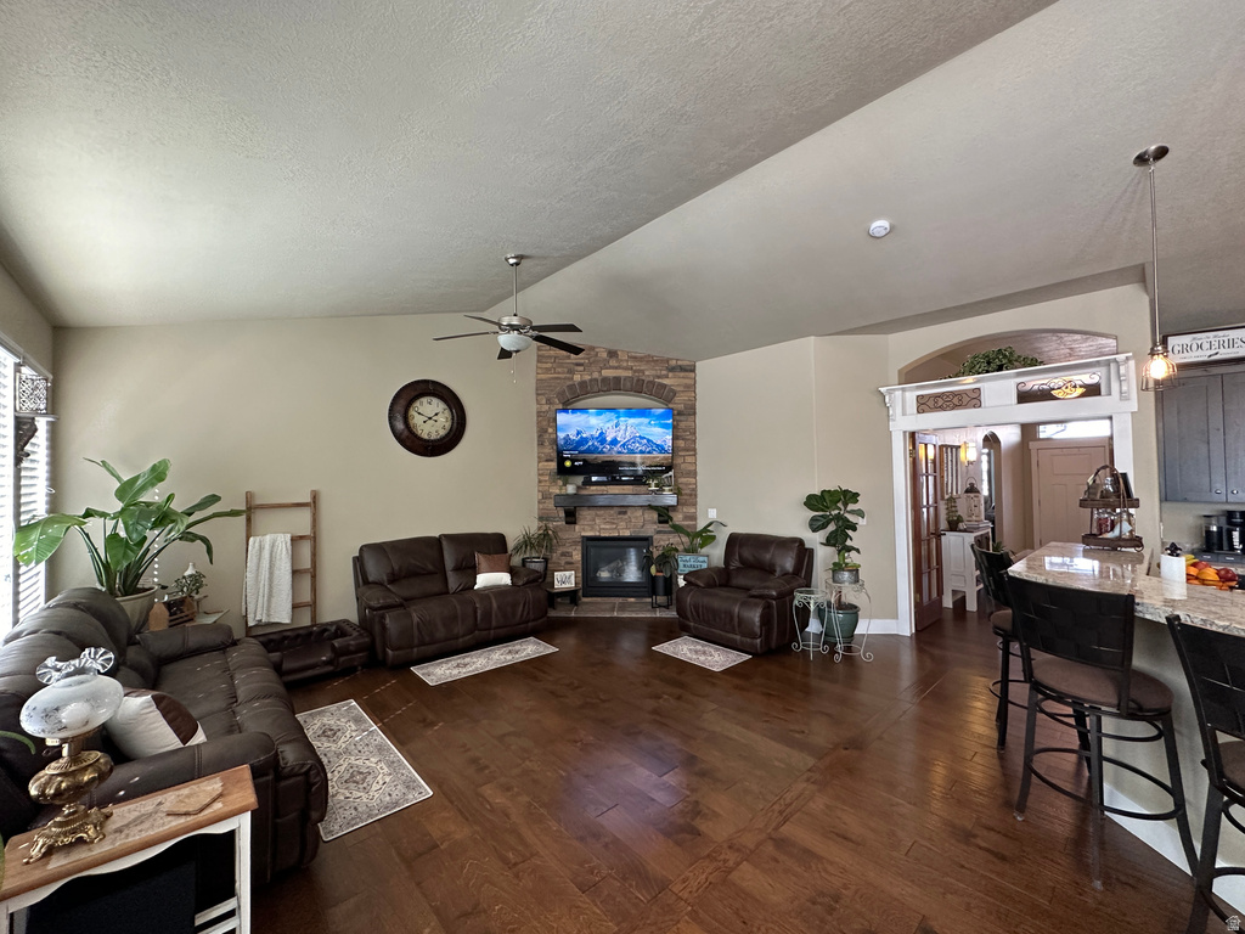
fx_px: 504
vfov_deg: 85.7
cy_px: 467
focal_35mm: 14
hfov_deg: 102.1
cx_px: 622
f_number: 2.2
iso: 250
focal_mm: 2.22
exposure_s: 1/120
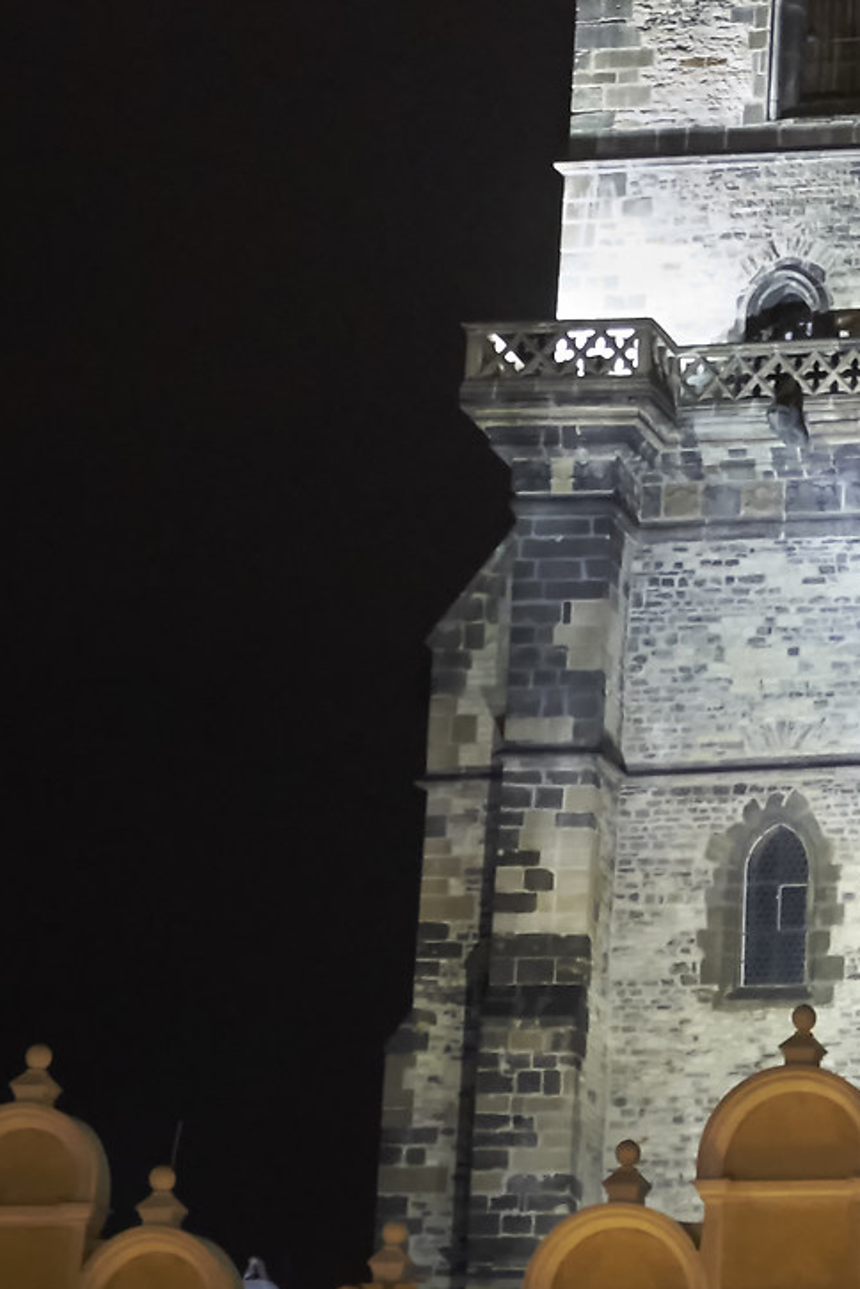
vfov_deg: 8.8
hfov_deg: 6.0
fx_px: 8169
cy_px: -522
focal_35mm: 228
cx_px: 1326
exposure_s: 1/50
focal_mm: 46.3
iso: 6400
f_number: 4
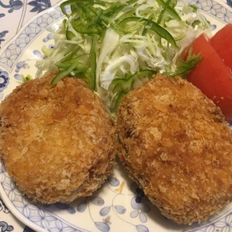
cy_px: 103
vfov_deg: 44.9
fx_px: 281
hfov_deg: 44.9
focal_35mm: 37
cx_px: 122
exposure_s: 1/30
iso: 64
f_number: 2.2
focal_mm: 4.15
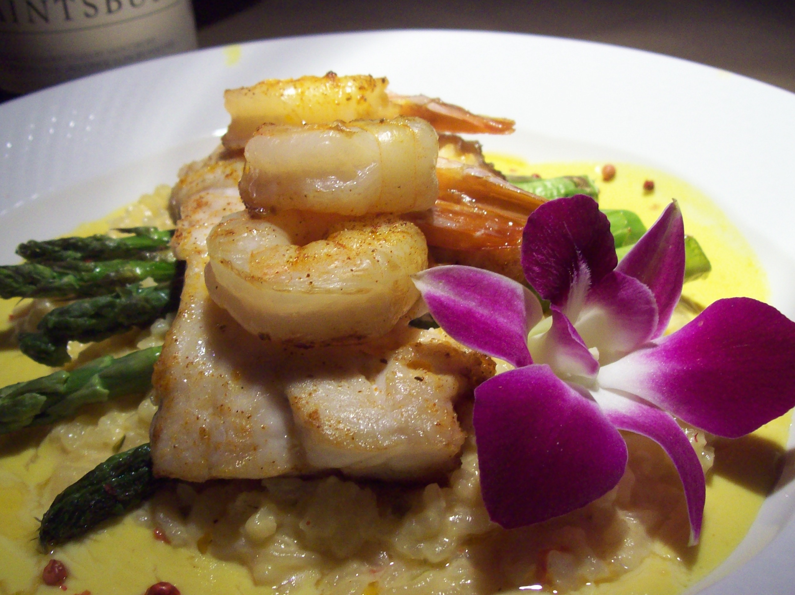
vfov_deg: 35.1
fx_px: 941
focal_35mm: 41
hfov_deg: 45.7
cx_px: 362
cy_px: 289
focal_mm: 6
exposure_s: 1/8
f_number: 2.7
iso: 200
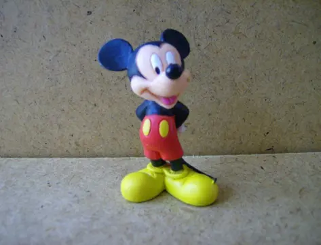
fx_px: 336
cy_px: 122
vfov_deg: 40.0
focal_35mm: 36
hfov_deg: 51.1
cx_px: 160
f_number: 2.8
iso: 182
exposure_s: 1/64
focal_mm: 6
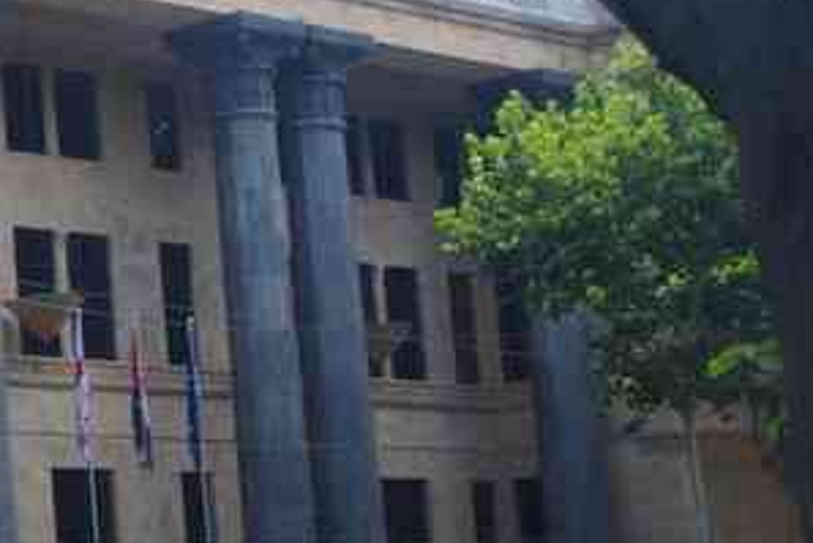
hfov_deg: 14.5
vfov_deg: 10.1
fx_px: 3054
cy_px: 147
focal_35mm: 135
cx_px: -255
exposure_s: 1/50
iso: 200
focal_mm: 26.9
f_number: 6.3
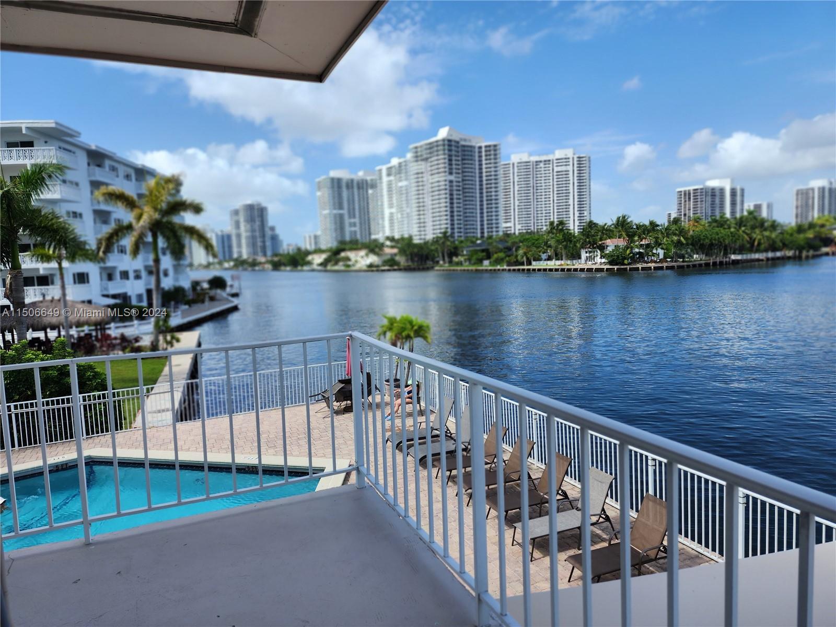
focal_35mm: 23
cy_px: 314
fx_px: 555
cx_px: 418
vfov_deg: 58.9
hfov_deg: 73.9
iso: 12
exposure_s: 1/937
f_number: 1.8
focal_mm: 6.4
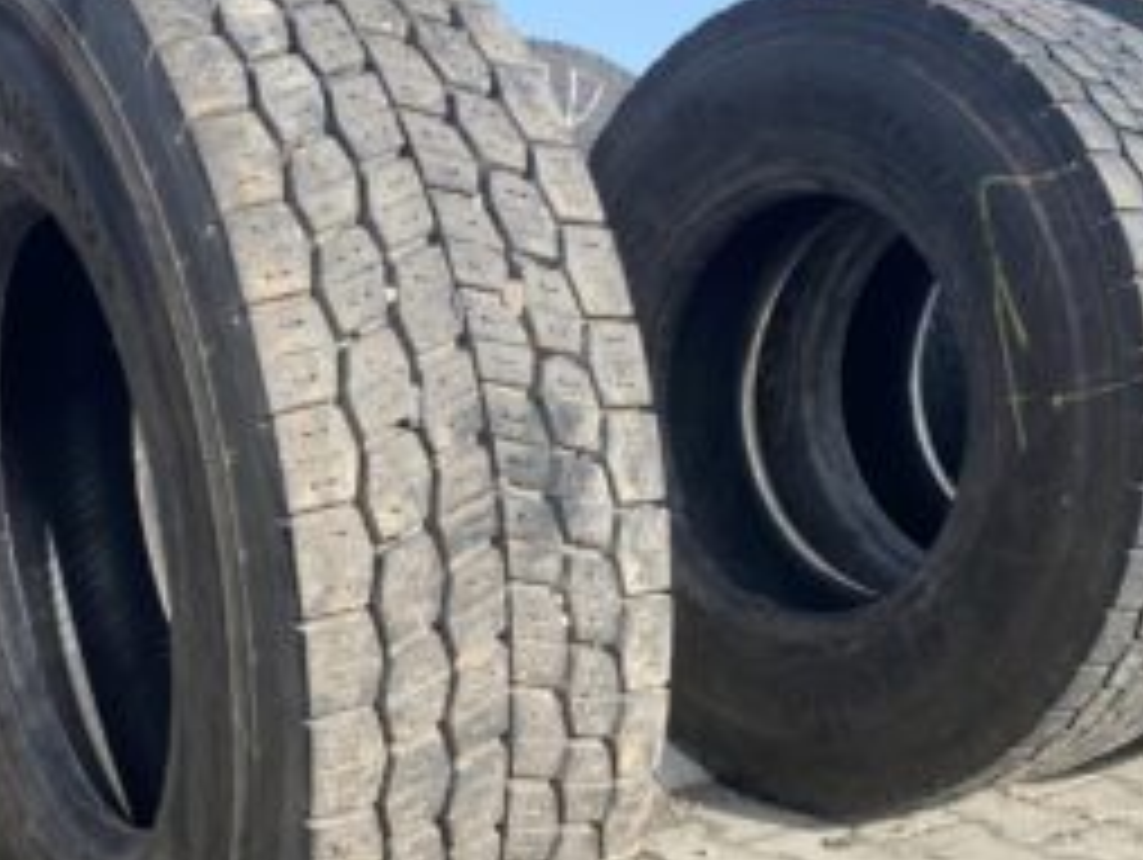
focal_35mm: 44
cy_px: 556
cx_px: 342
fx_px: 1454
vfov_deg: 32.7
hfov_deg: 42.1
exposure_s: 1/1082
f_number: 1.8
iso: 32
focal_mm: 4.25
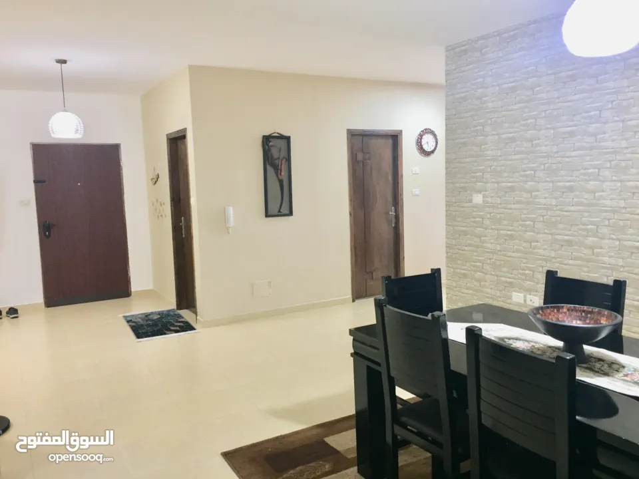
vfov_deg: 48.2
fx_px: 535
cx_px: 320
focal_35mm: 29
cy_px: 240
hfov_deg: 61.7
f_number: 2.2
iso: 125
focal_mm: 4.15
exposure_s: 1/33
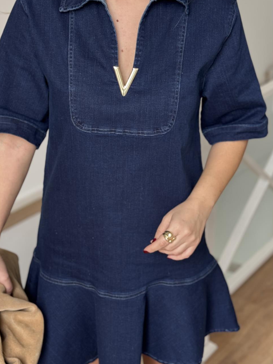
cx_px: 133
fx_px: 631
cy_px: 164
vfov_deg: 32.2
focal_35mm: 60
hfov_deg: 24.4
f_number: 1.78
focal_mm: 6.76
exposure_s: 1/121
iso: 80
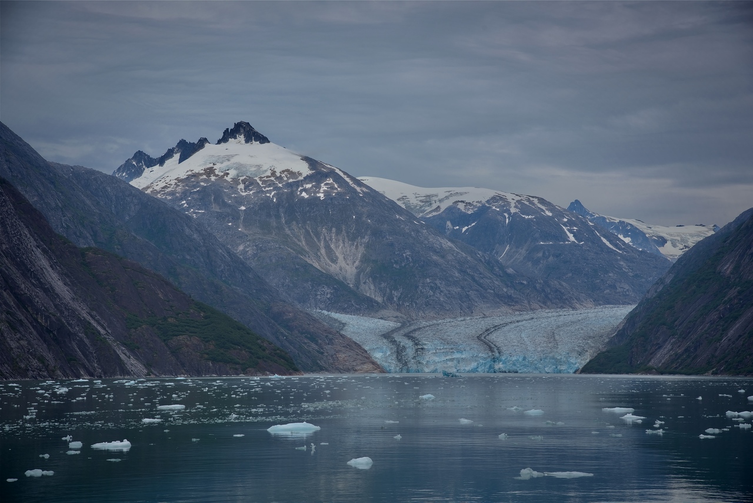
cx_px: 376
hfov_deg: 23.9
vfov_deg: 16.1
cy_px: 252
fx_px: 1778
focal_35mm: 85
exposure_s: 1/320
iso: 100
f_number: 9
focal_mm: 85
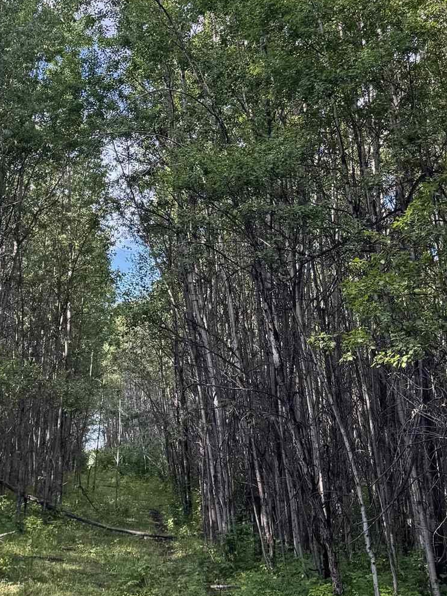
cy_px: 167
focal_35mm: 56
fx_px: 964
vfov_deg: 33.8
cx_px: 110
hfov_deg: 25.8
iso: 80
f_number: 1.78
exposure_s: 1/588
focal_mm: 6.76
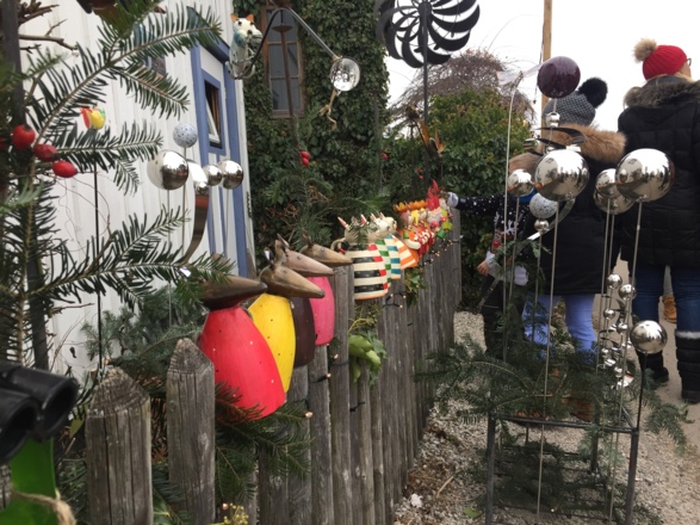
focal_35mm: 29
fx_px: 586
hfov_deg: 61.7
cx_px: 350
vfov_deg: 48.2
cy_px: 262
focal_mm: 4.15
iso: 50
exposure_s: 1/100
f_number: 2.2
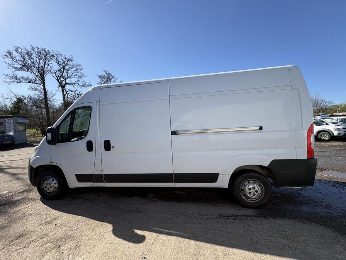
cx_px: 173
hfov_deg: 102.1
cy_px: 130
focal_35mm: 14
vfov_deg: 85.7
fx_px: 140
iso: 40
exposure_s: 1/1346
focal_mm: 2.22
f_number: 2.2
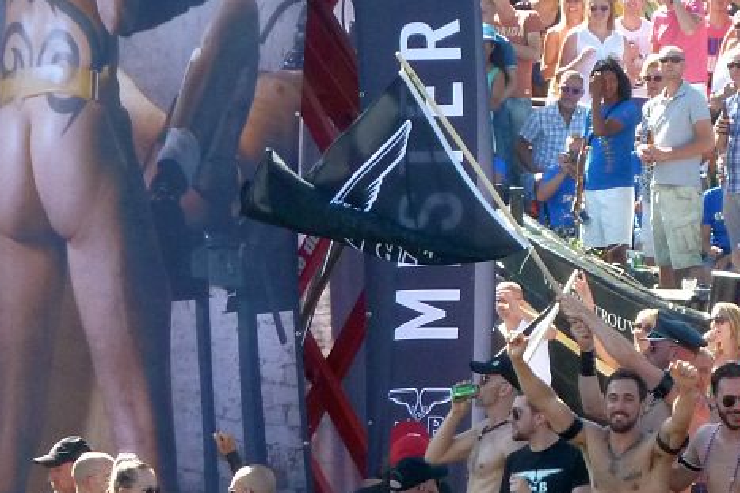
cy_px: 428
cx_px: 608
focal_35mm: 634
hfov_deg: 3.3
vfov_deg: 2.2
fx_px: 13027
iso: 250
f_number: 4.8
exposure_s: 1/250
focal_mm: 45.7
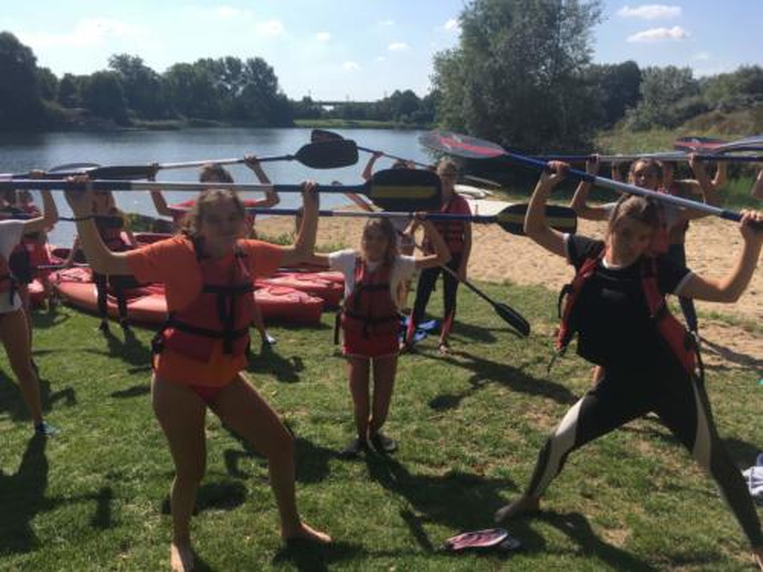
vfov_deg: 48.2
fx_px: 639
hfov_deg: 61.7
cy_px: 286
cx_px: 382
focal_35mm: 29
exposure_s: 1/1350
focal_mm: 4.15
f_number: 2.2
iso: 25
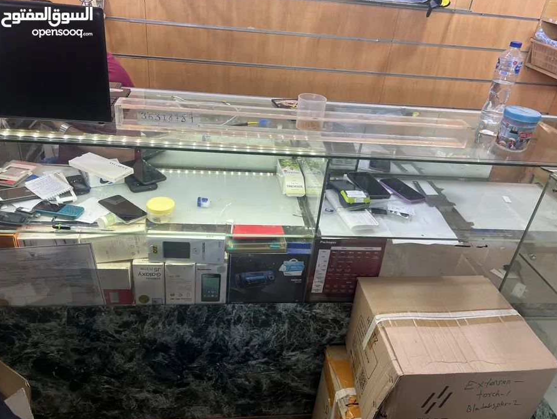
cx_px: 286
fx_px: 451
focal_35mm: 28
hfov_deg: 63.4
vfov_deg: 49.8
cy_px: 217
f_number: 1.5
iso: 100
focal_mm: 5.7
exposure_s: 1/100
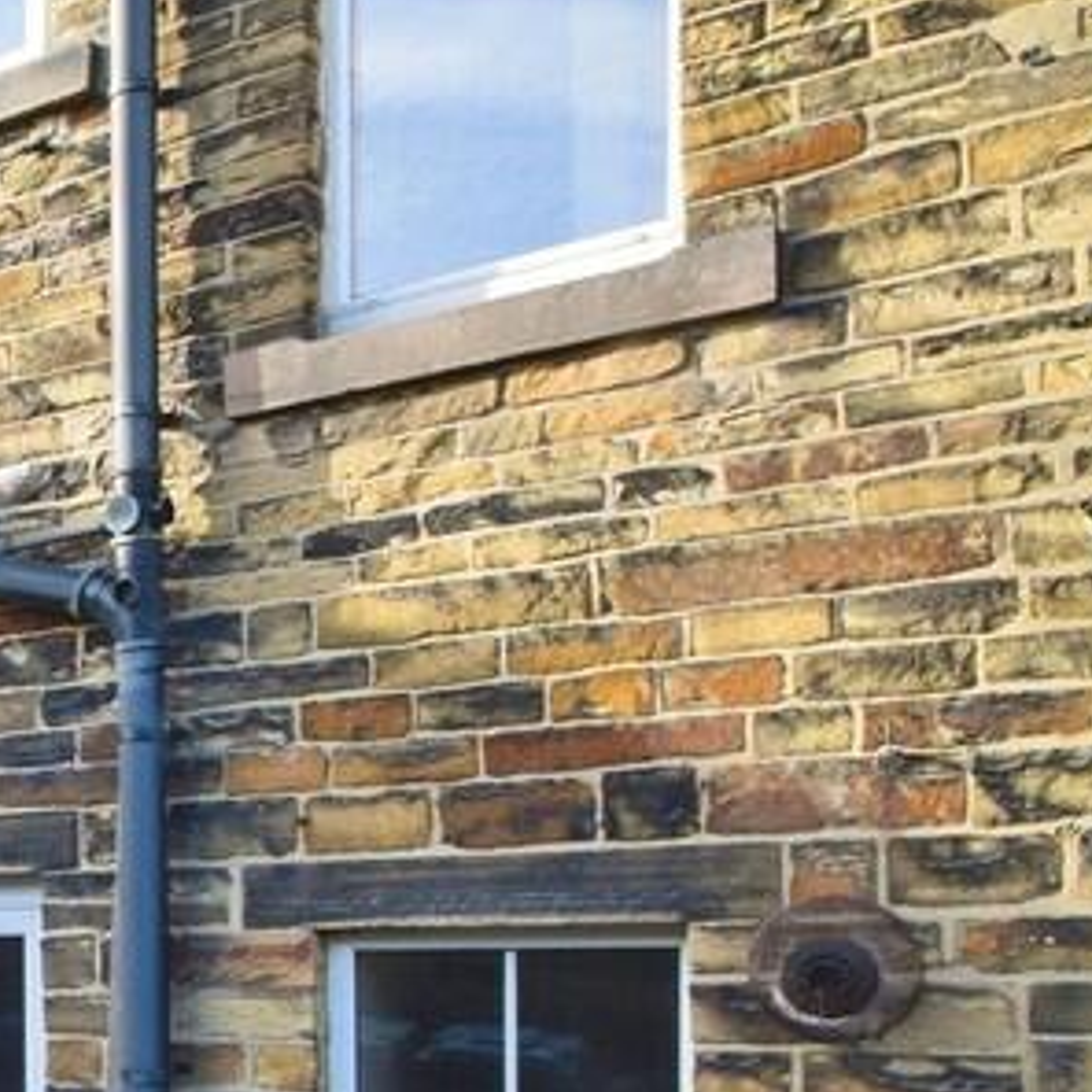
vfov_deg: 33.3
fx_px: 1730
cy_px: 972
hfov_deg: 27.9
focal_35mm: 48
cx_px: -391
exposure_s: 1/160
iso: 400
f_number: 9
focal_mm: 11
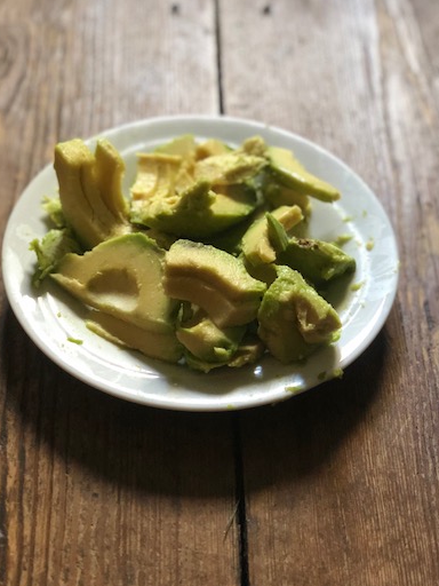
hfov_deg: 22.6
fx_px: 1099
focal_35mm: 65
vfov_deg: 29.8
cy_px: 310
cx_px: 209
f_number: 2.4
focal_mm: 6
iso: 160
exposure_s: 1/11
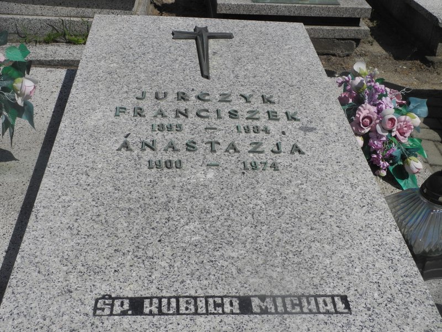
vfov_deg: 32.2
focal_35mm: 45
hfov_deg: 42.1
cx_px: 221
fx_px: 575
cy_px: 166
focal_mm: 9.7
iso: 100
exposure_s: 1/1000
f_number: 5.6
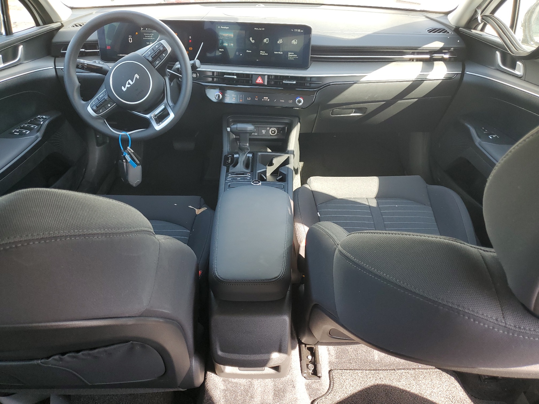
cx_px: 270
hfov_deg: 67.3
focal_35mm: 26
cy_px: 202
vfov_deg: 53.1
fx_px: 405
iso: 53
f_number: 1.5
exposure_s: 1/120
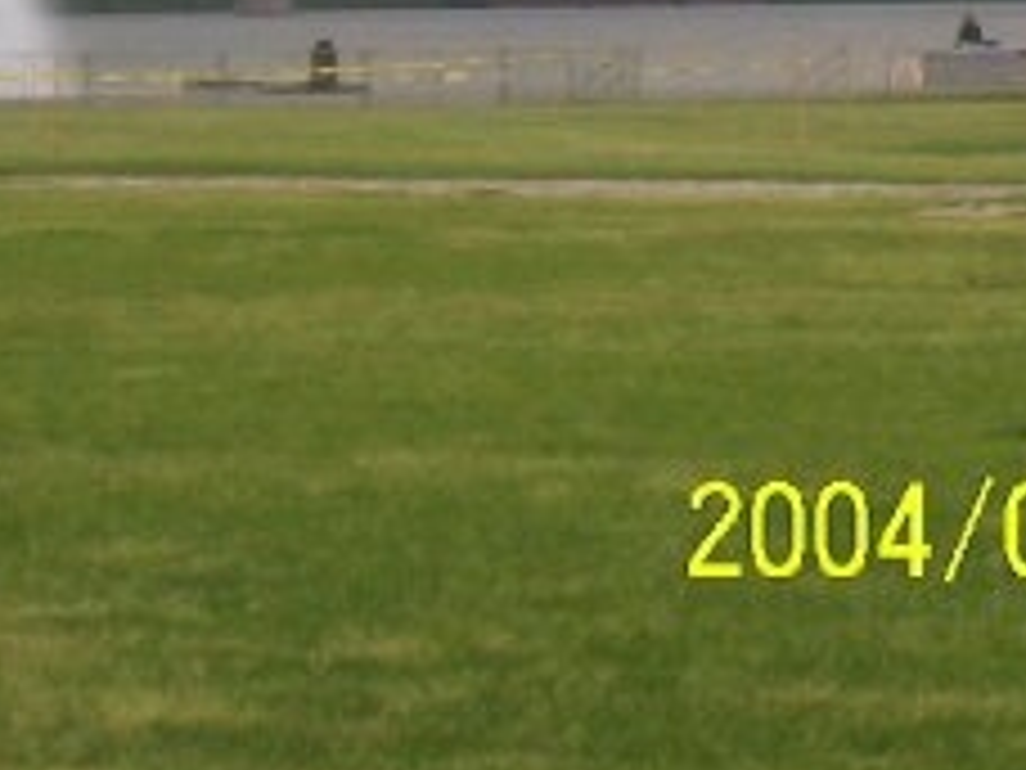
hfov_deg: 6.5
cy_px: -297
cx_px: 18
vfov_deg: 4.9
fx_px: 8981
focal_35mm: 303
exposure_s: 1/408
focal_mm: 16.61
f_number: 4.72
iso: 100
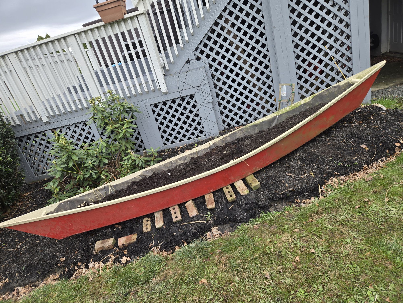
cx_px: 202
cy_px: 152
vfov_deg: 58.9
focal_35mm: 23
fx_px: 268
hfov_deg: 73.9
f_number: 1.8
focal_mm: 5.4
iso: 25
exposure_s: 1/312
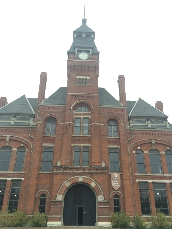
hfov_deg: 48.2
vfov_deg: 61.7
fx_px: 192
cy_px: 114
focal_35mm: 29
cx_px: 86
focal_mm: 4.15
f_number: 2.2
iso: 2000
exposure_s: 1/15
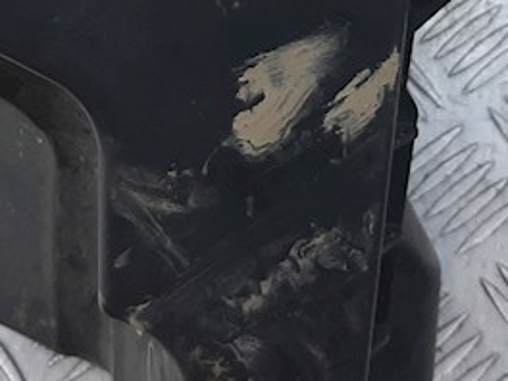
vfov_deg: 13.9
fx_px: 1482
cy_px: -158
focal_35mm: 101
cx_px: 214
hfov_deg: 19.4
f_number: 1.7
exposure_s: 1/50
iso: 50
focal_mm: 3.93
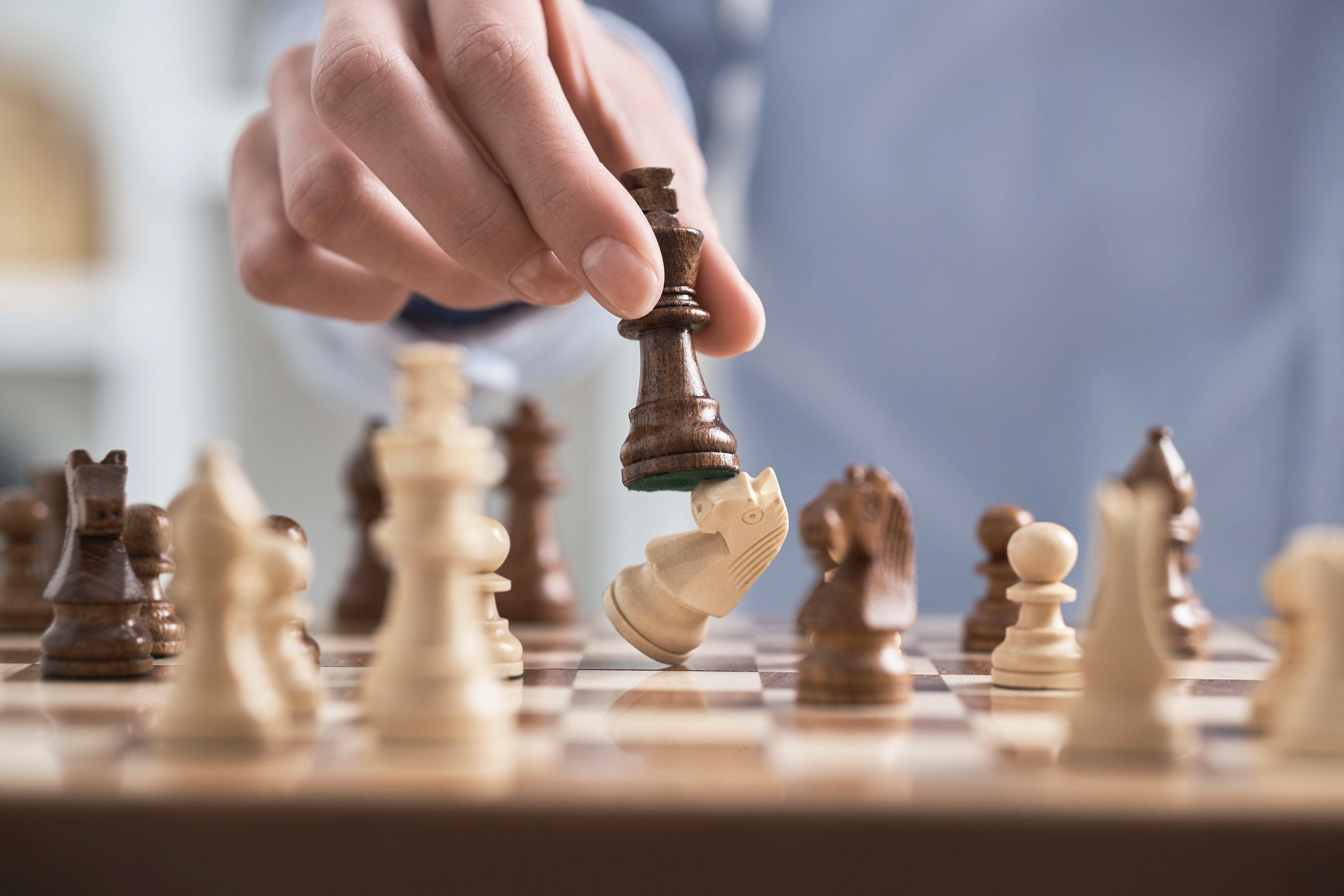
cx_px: 672
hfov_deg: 24.2
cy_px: 448
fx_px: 3136
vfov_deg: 16.3
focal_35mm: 84
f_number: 2
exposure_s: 1/125
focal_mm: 56
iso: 100
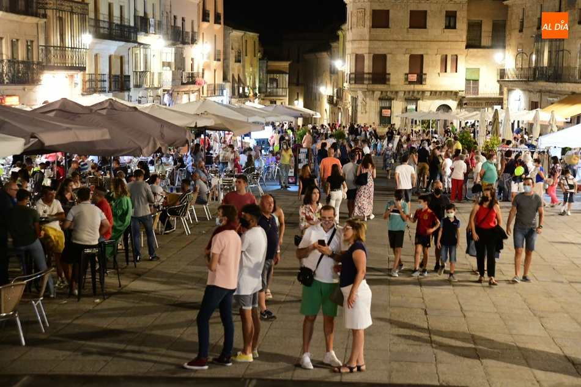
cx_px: 290
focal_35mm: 70
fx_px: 1129
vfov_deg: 19.4
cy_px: 194
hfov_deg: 28.8
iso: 6400
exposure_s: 1/25
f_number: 5
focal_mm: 70
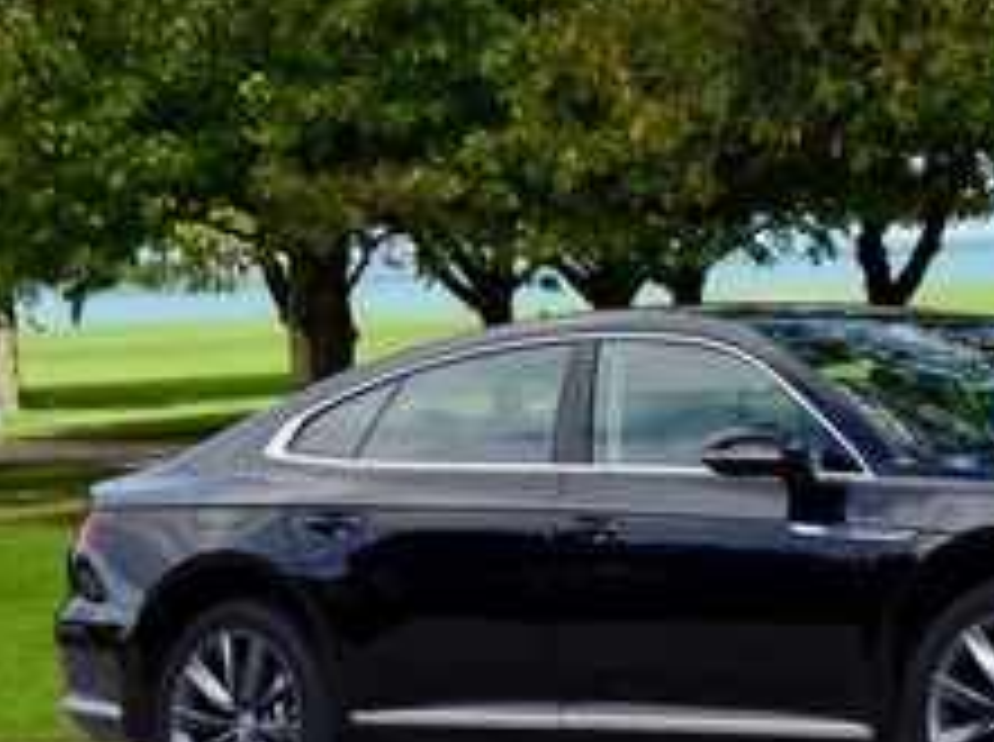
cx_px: 882
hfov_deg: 9.2
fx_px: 6135
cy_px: 573
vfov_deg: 6.9
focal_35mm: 214
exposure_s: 1/1250
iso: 800
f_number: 9
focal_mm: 82
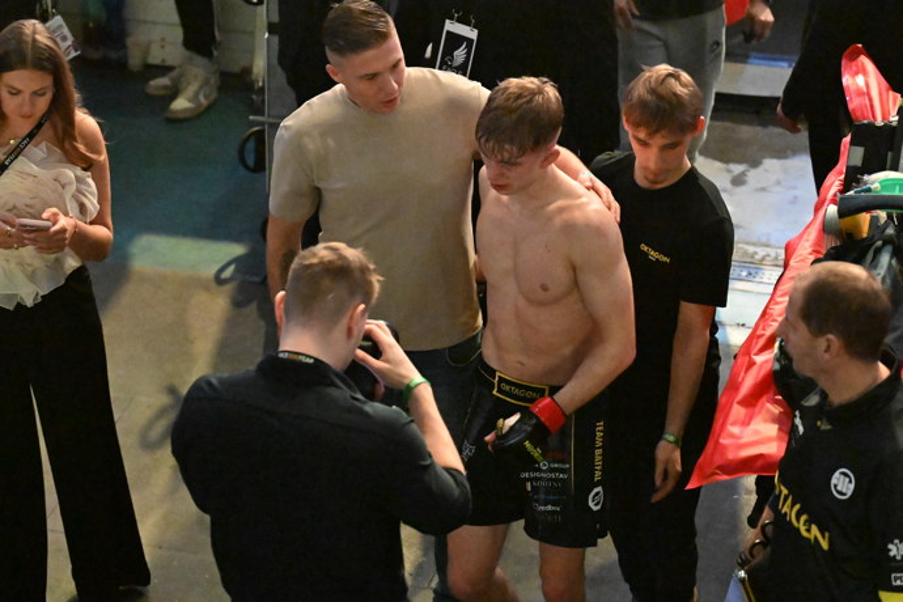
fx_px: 2784
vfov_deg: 12.3
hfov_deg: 18.4
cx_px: 452
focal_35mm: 111
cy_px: 301
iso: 25600
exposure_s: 1/250
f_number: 2.8
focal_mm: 74
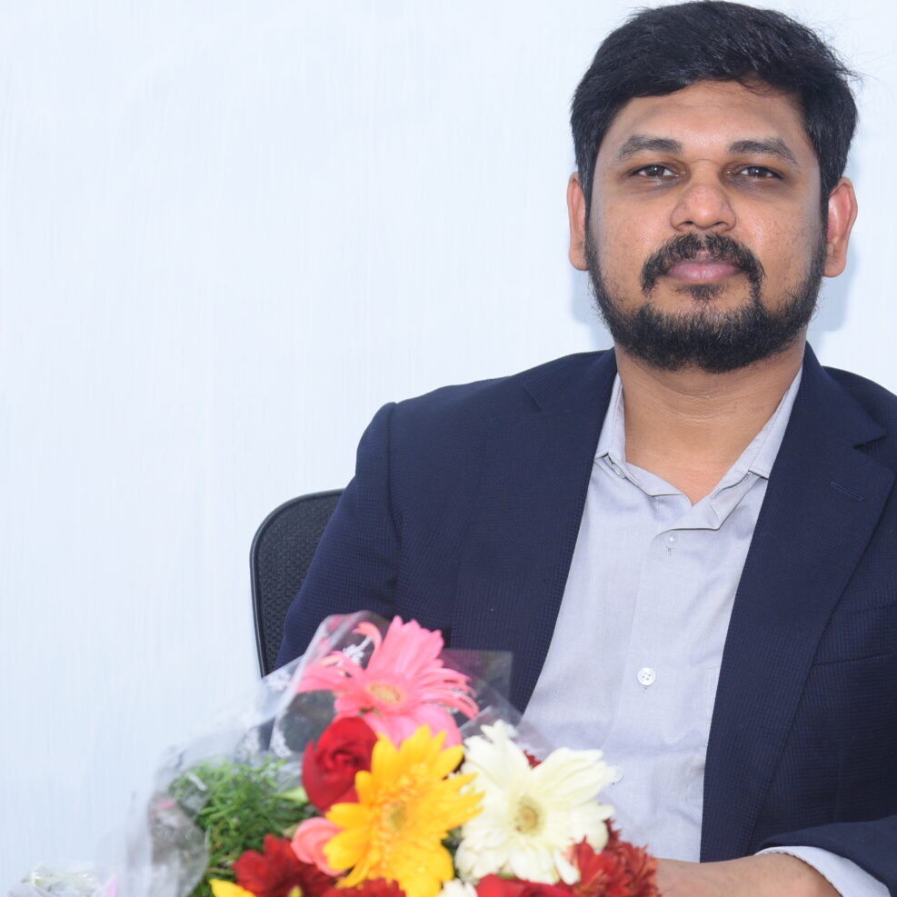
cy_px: 576
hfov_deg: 11.6
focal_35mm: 150
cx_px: 691
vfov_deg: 11.6
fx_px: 4398
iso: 640
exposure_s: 1/125
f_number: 7.1
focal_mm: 85
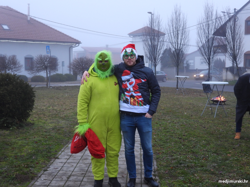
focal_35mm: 44
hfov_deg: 42.9
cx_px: 125
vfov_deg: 32.9
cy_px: 94
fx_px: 318
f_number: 3.2
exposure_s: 1/30
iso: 200
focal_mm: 7.9
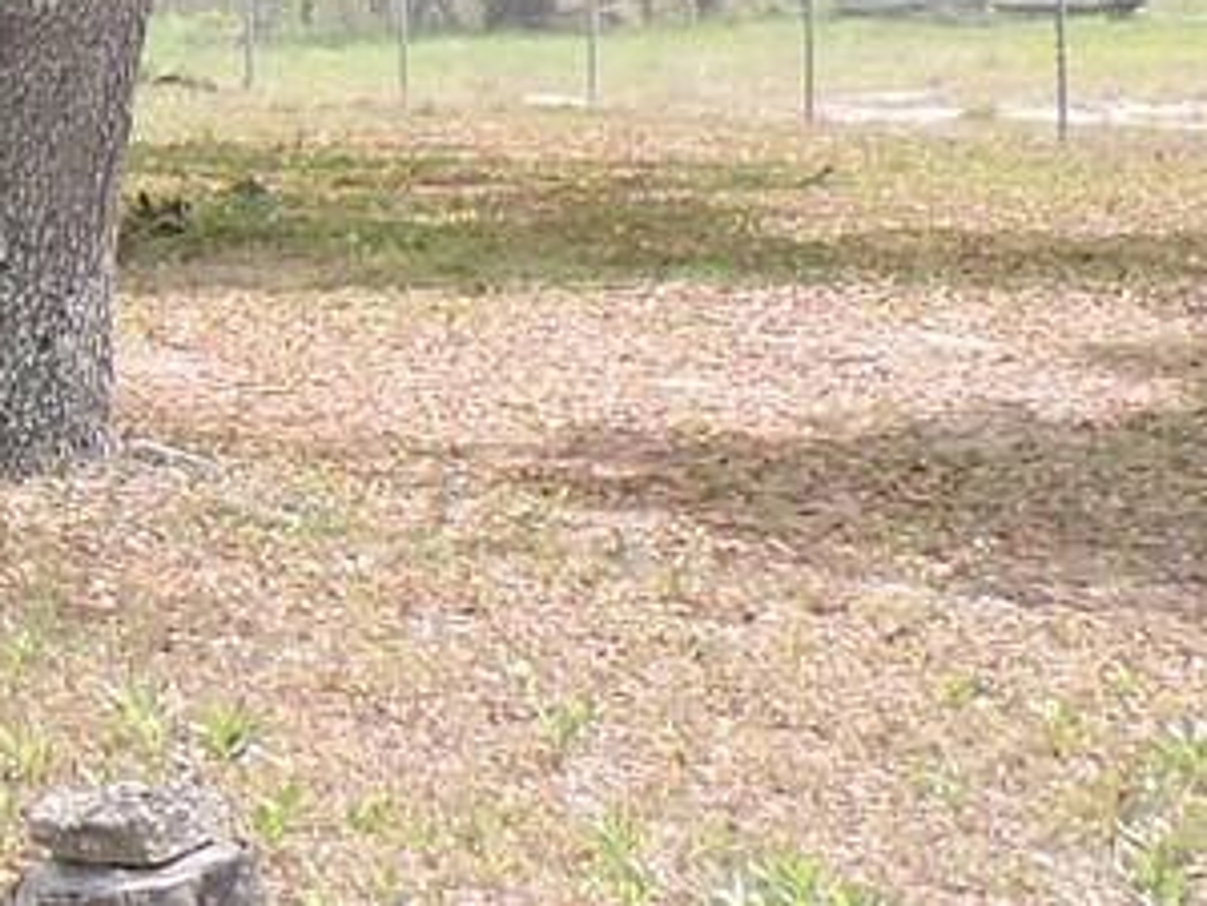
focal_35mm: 160
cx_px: -1971
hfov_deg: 10.2
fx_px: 5579
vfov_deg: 9.2
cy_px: -149
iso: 180
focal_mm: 5.4
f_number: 3.1
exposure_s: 1/500
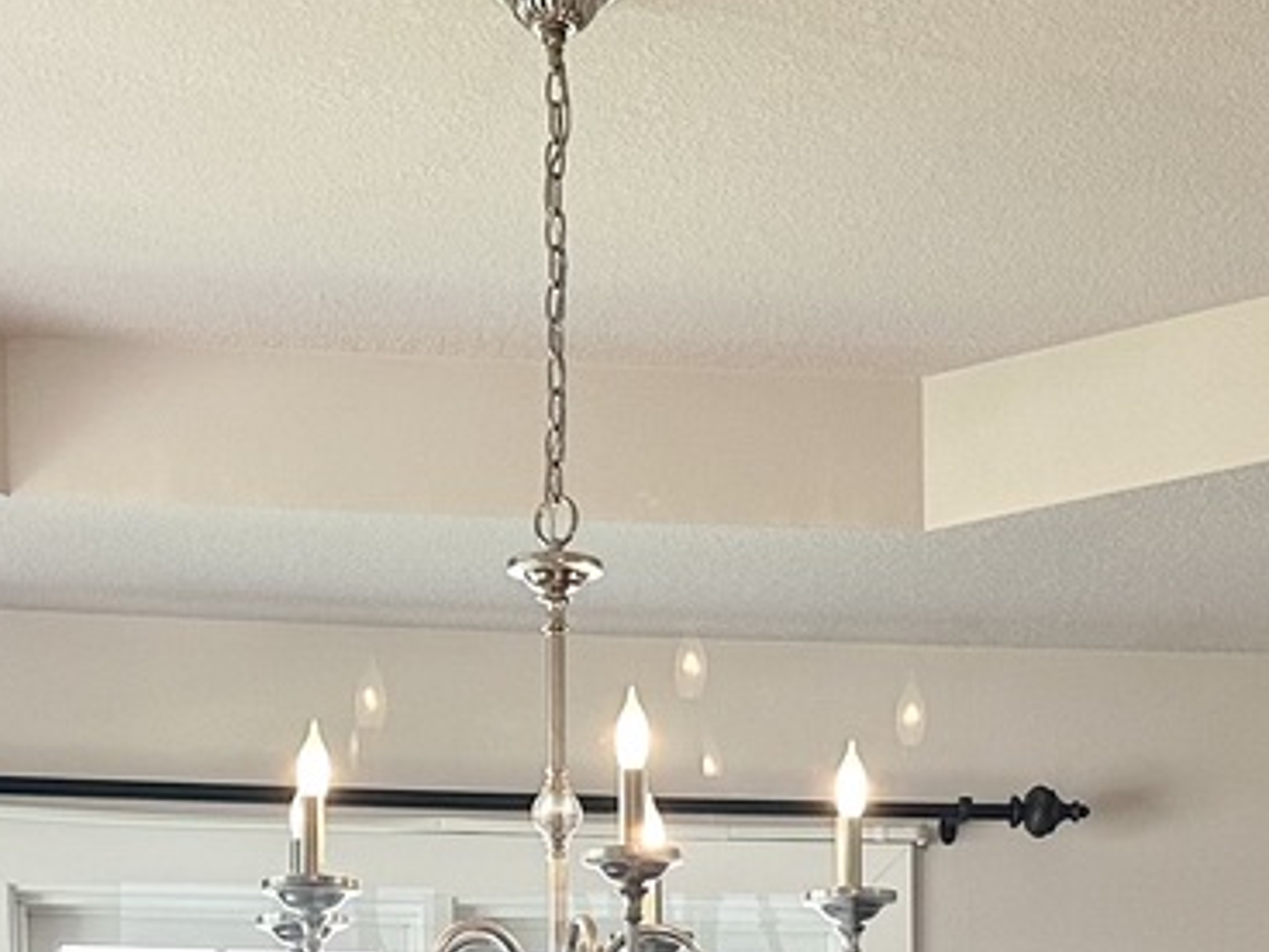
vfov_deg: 14.5
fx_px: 3446
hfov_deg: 20.9
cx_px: 672
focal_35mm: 94
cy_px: 1500
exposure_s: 1/120
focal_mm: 6.86
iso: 160
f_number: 1.78
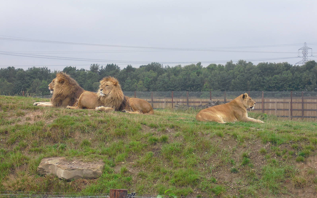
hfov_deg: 18.3
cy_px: 111
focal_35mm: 114
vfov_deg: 11.5
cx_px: 159
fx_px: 985
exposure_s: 1/125
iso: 100
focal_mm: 18.9
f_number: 5.6
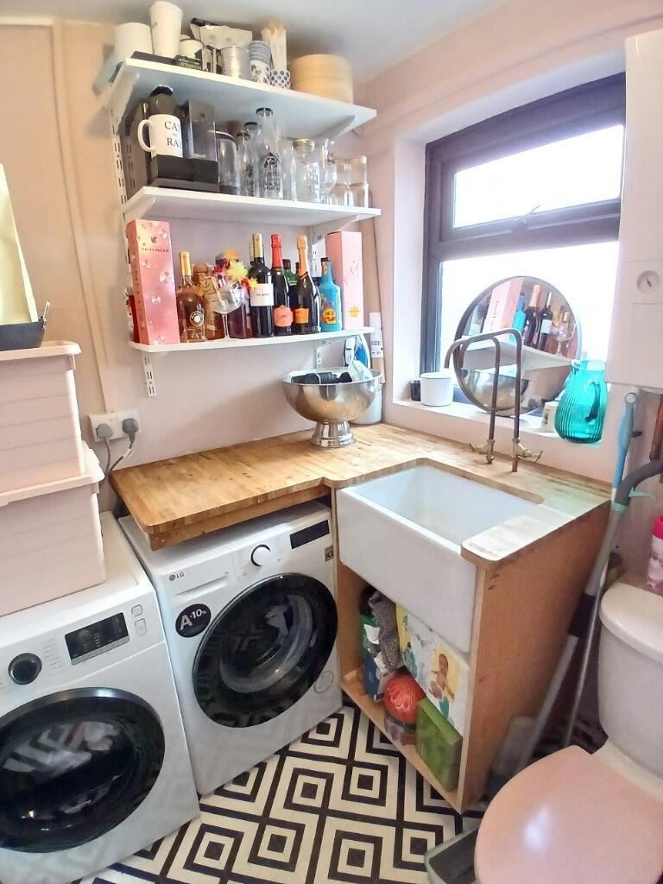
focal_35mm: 17
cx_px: 332
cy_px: 442
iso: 400
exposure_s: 1/33.3
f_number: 2.2
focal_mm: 1.4
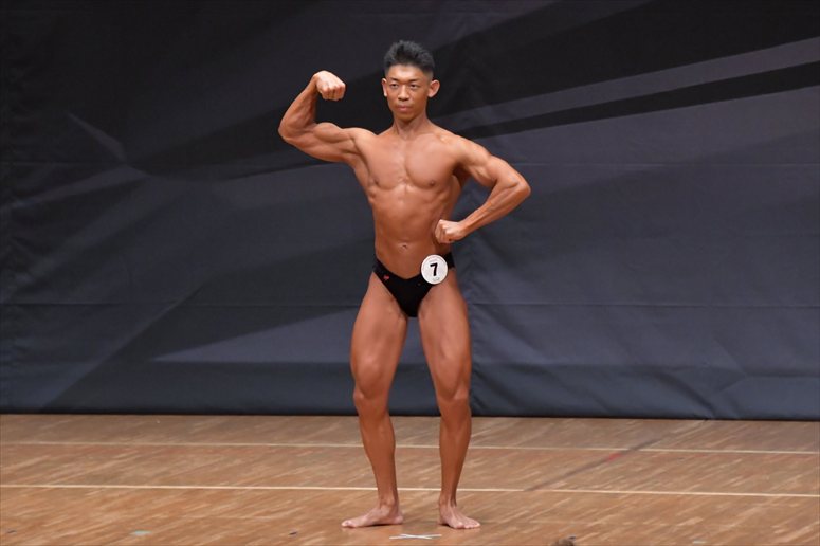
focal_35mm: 300
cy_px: 273
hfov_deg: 6.9
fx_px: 6830
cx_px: 410
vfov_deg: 4.6
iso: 6400
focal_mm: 200
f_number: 5.6
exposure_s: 1/400
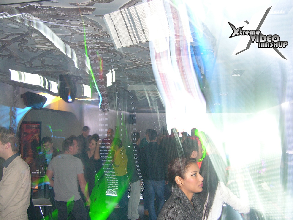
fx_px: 296
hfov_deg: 52.6
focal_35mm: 35
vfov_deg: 40.7
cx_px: 146
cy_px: 110
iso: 200
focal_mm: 8.9
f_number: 2.8
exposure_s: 1.49
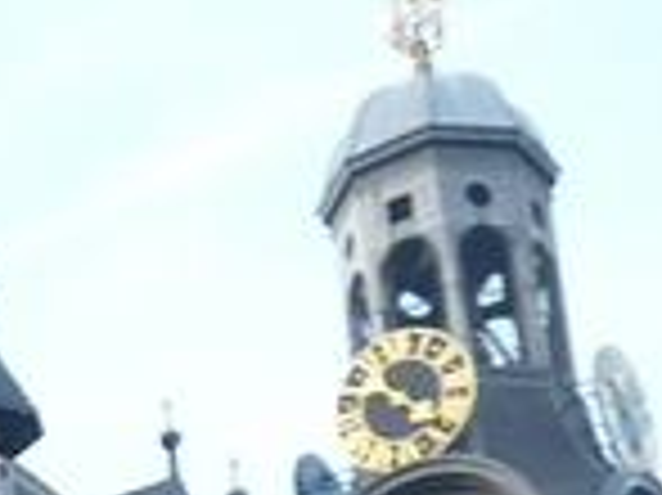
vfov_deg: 7.2
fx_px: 3764
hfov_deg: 9.6
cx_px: -441
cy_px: 1102
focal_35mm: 197
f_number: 3.4
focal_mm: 4.7
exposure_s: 1/60
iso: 80
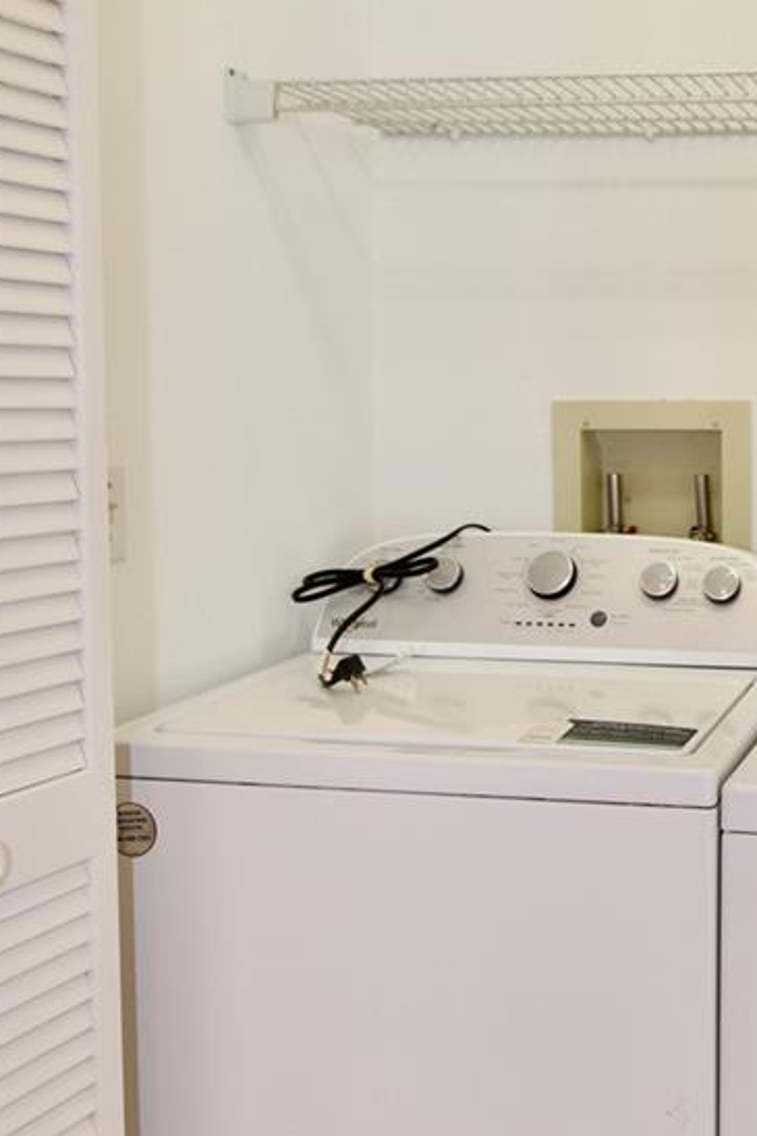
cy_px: 541
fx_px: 1452
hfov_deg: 27.0
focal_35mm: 46
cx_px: 815
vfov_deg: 42.7
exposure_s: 1/60
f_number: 4
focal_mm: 14
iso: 200
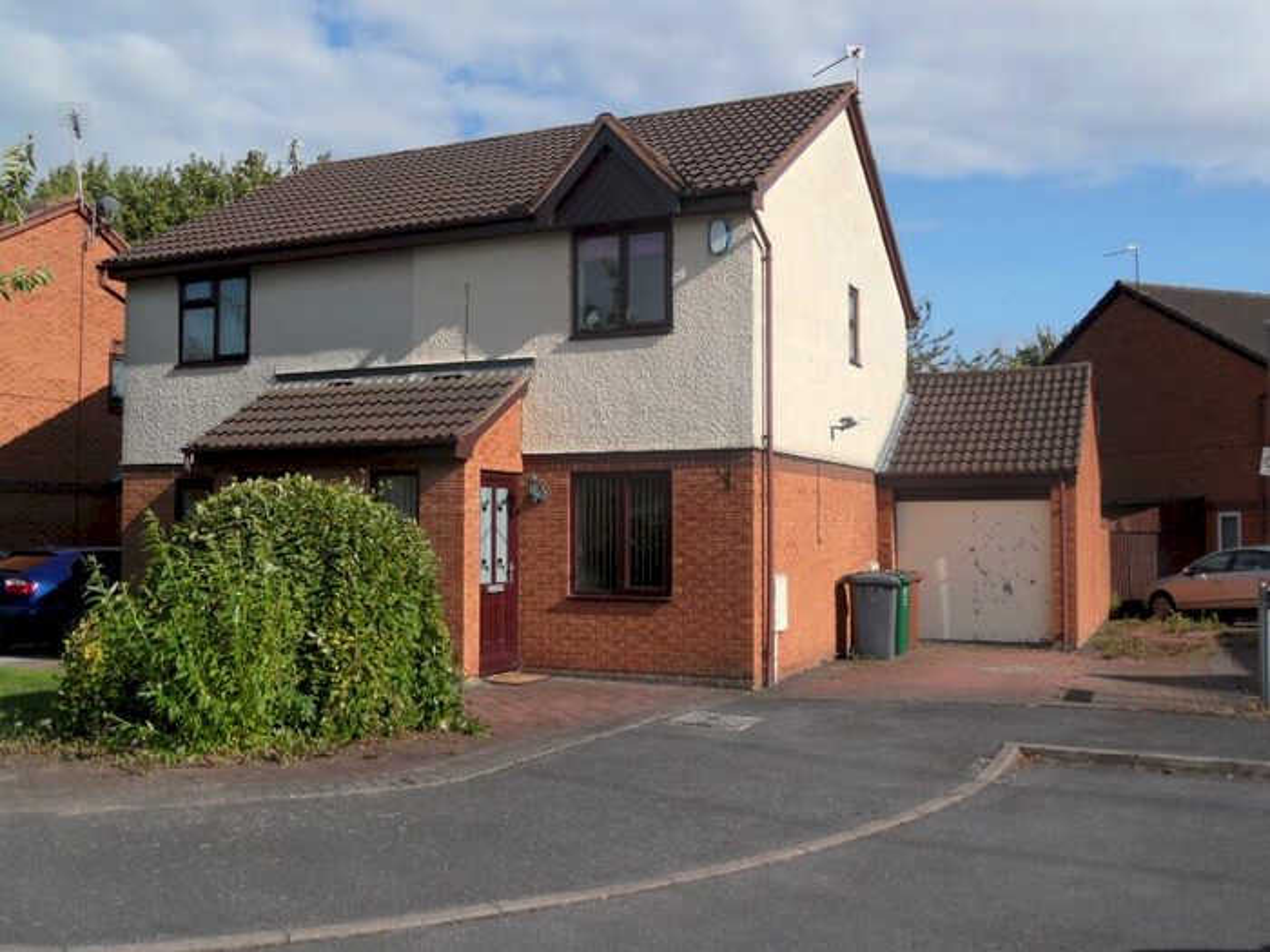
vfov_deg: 44.2
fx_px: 1174
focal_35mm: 32
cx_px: 635
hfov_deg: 56.8
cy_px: 476
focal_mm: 5.3
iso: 80
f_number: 3.4
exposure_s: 1/1000
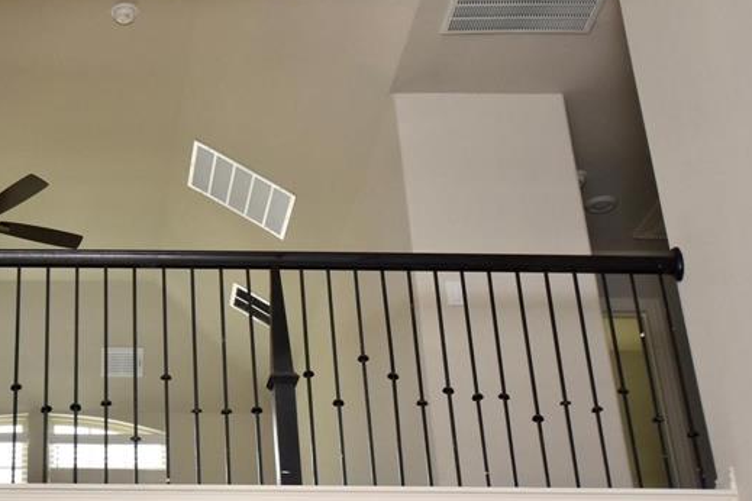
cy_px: 177
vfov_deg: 19.1
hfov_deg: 27.4
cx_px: 65
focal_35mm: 71
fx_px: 1483
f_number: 5.6
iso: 720
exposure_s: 1/125
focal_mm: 24
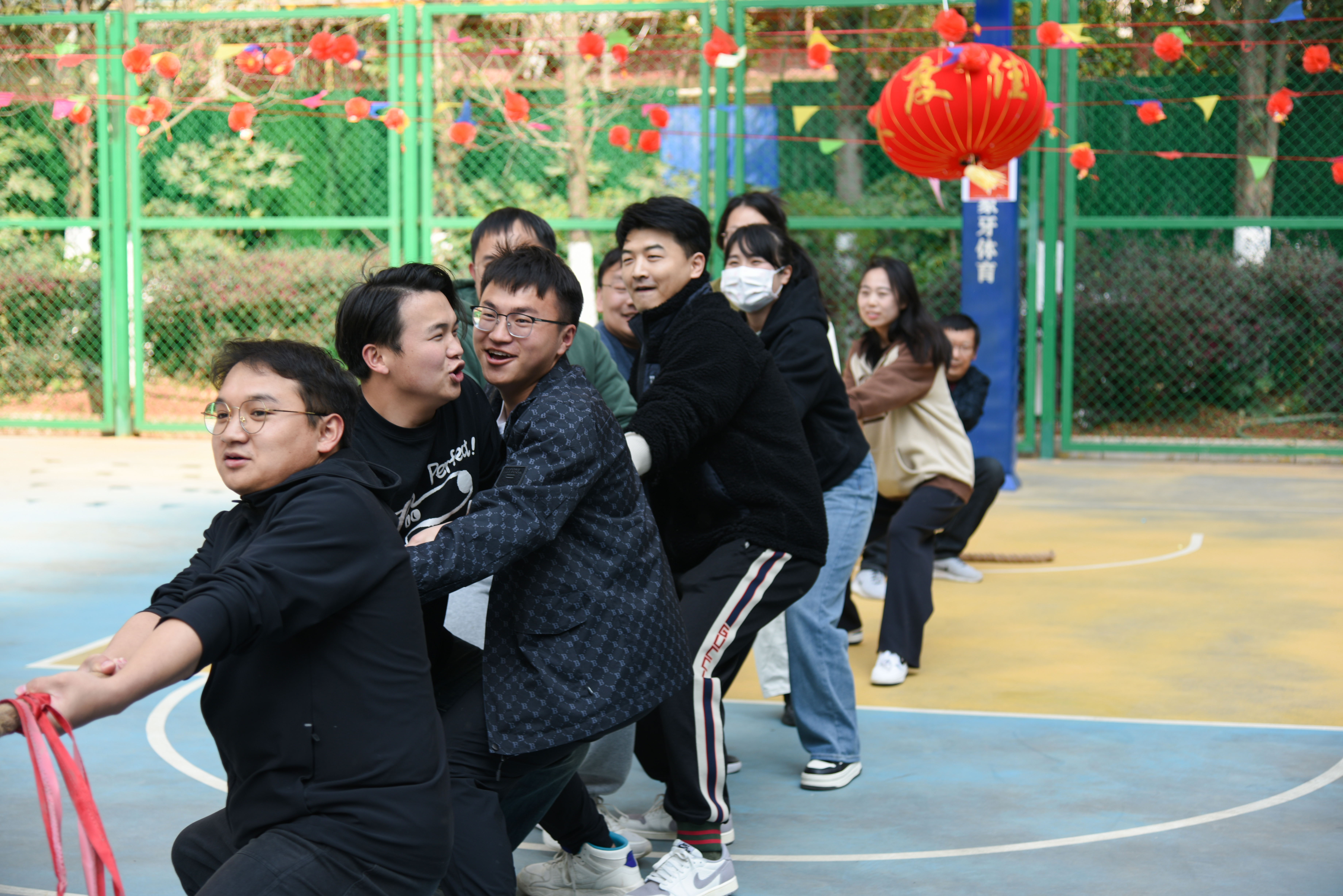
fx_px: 2314
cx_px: 672
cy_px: 448
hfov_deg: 32.4
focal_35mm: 62
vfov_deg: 21.9
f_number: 4
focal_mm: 62
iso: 64
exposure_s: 1/200
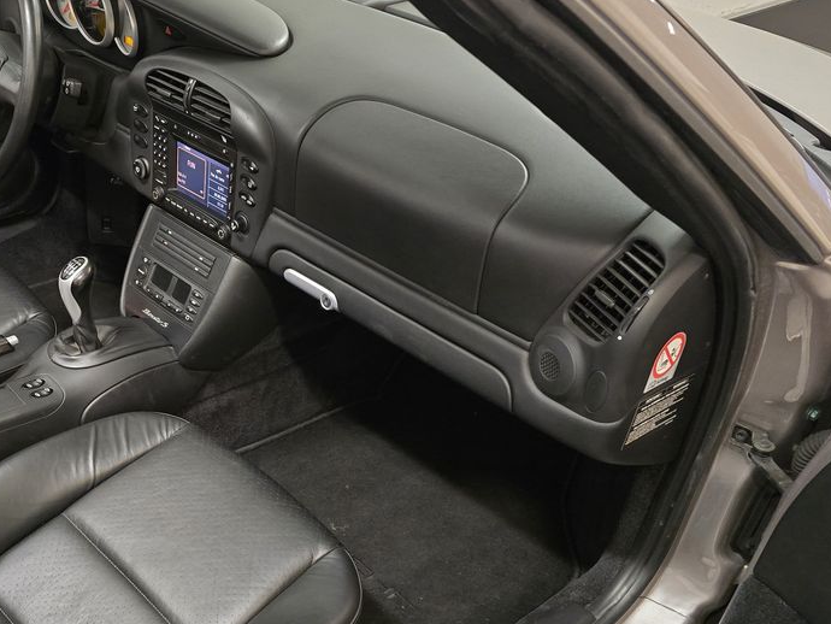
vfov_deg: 35.6
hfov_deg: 44.6
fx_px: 961
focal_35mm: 40
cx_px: 172
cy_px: 424
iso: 1600
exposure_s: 1/50
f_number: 1.7
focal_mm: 6.3
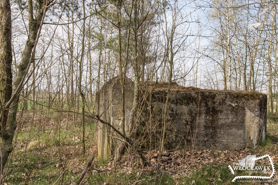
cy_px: 92
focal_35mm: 42
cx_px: 139
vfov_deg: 31.8
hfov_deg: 46.5
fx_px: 324
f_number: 8
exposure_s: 1/60
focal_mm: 28
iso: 100
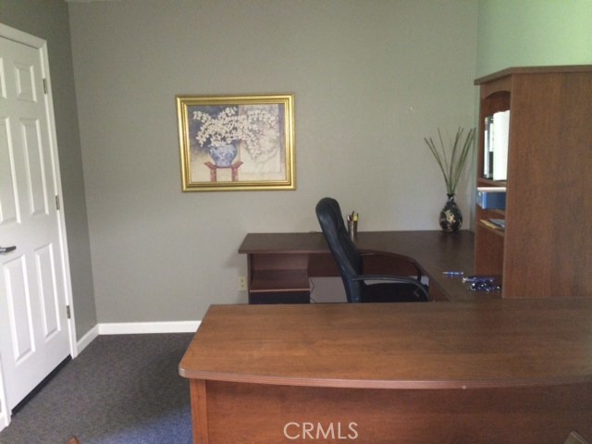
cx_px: 296
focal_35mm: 30
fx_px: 513
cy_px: 222
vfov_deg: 46.8
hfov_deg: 60.0
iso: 320
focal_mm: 4.12
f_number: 2.2
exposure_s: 1/16
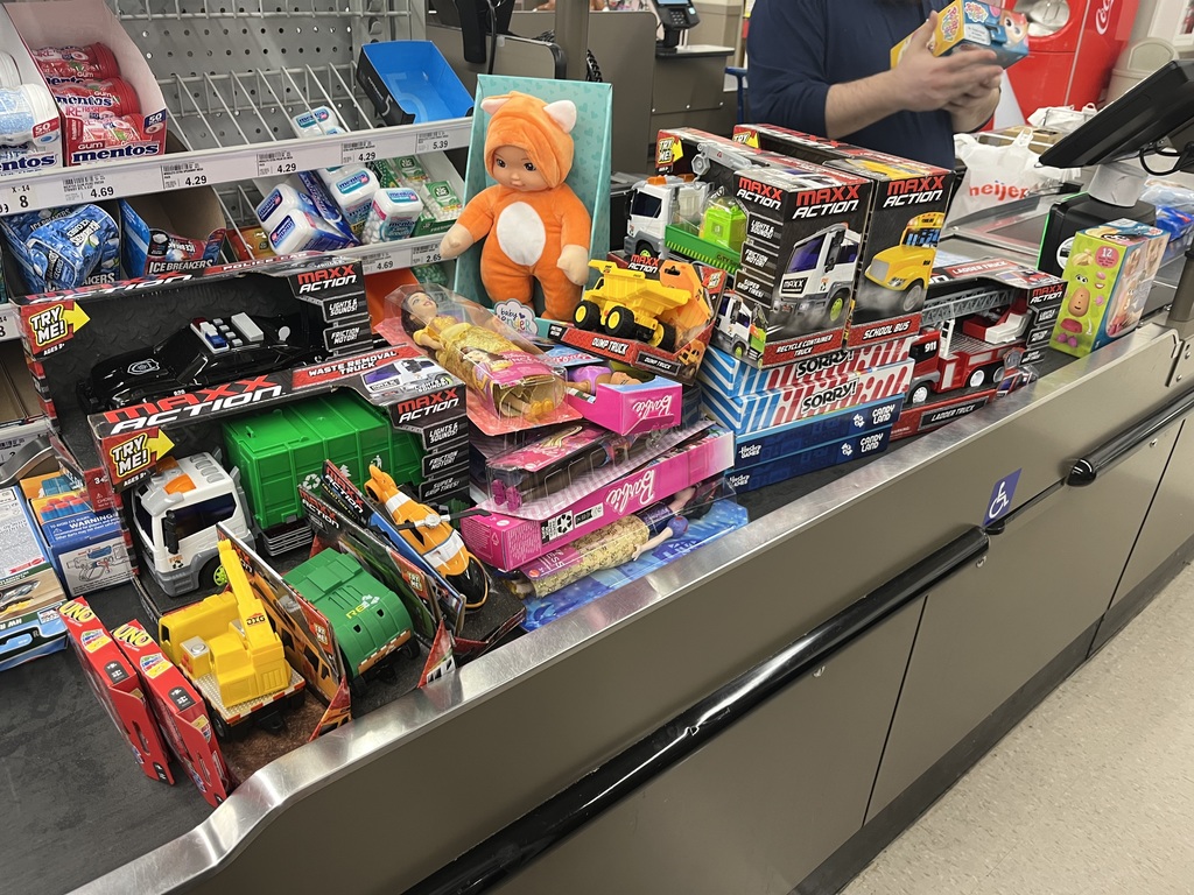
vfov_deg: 53.1
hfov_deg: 67.3
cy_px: 448
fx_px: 897
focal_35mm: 26
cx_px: 597
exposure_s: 1/60
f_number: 1.6
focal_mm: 5.1
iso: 125
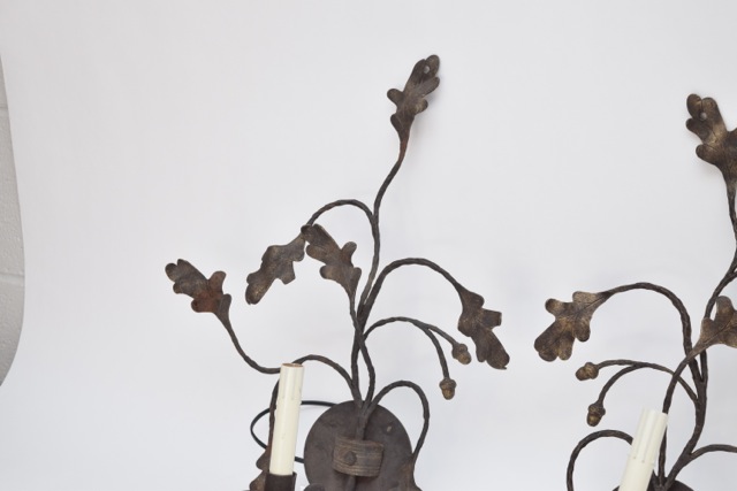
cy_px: 246
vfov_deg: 16.6
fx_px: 1689
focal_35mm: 82
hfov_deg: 24.6
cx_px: 368
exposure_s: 1/125
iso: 800
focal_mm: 55
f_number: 5.6
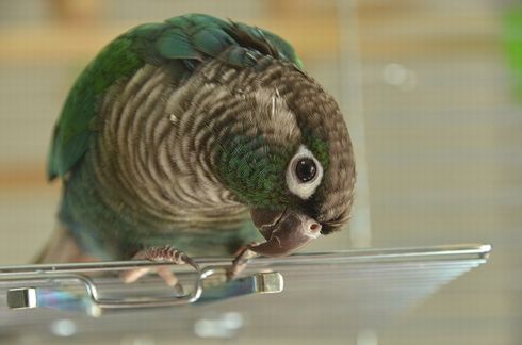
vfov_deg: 6.7
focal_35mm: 202
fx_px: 2929
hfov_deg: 10.2
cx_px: 261
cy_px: 172
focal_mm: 135
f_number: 7.1
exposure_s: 1/60
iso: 400
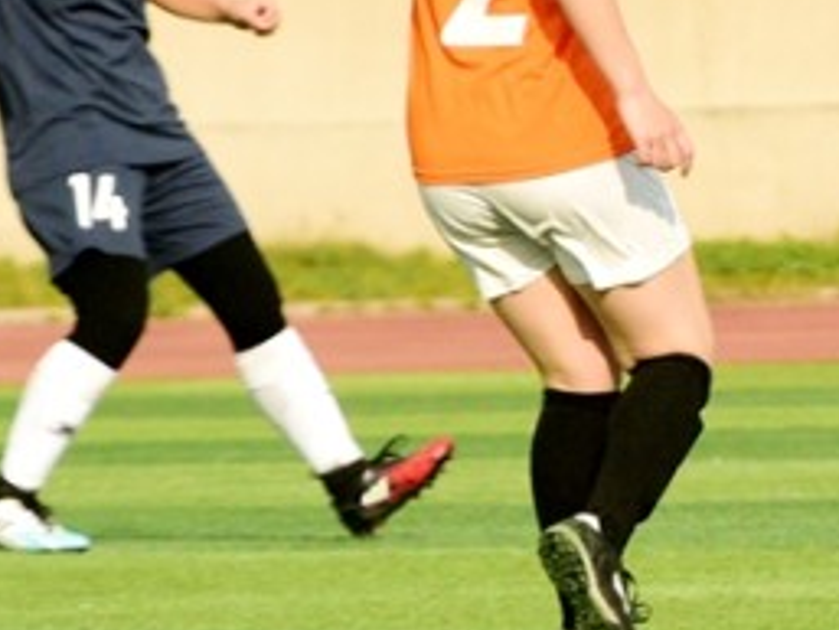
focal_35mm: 809
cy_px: 20
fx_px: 19617
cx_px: 1338
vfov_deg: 1.8
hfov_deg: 2.4
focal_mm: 240
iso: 1250
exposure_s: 1/1250
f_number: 11
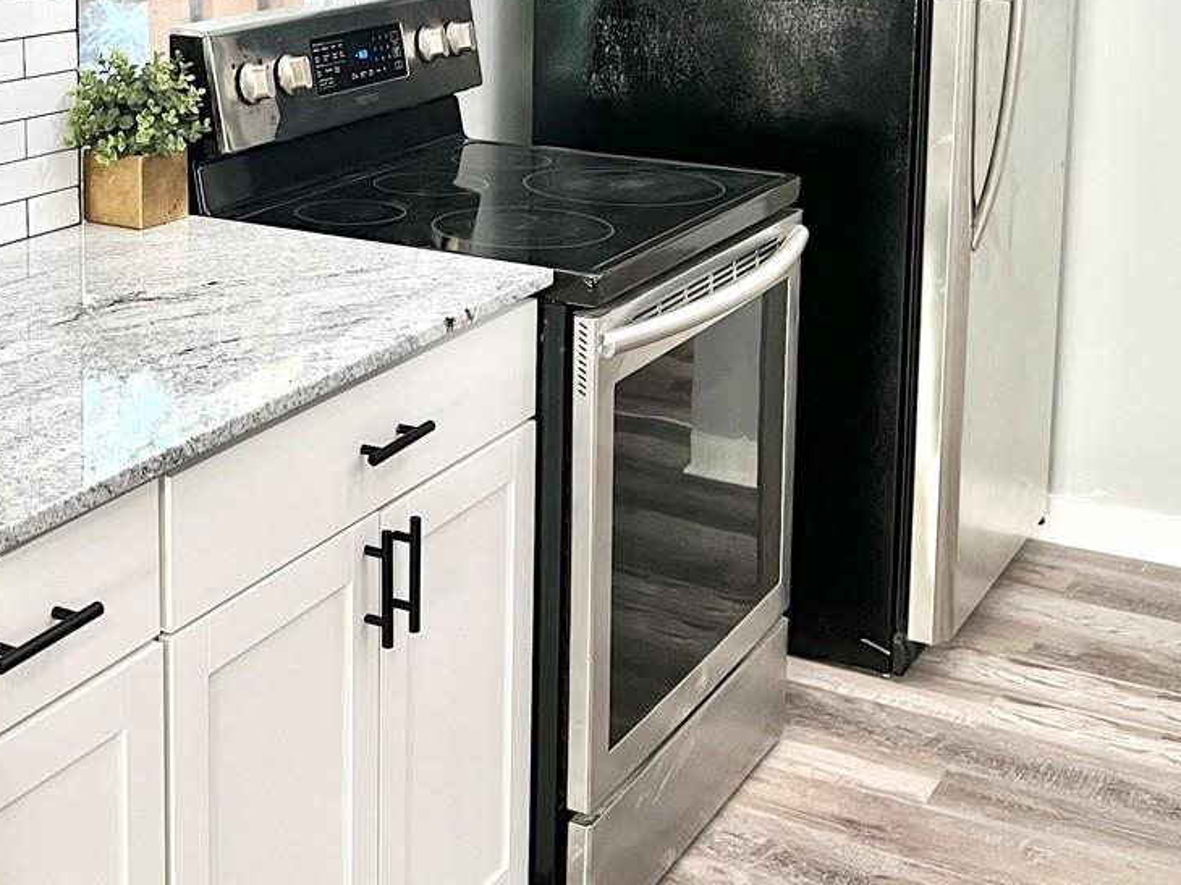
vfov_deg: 25.0
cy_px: 108
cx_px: 262
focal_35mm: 57
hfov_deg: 33.0
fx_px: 1944
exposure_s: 1/60
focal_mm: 5.7
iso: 100
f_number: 1.5
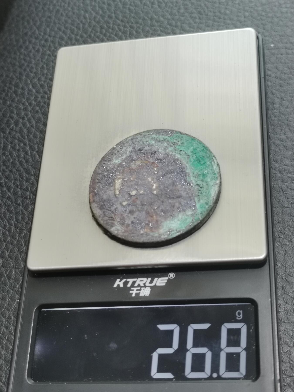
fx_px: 679
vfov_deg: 32.2
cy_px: 196
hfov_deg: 24.4
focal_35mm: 60
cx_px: 147
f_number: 1.8
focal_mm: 5.58
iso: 125
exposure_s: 1/100
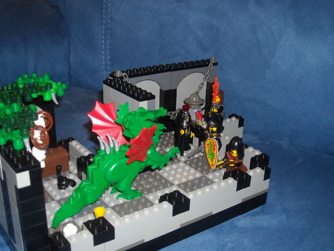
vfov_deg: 30.8
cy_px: 141
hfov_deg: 40.4
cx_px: 144
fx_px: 453
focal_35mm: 47
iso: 200
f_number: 5.6
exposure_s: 1/60
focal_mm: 5.7
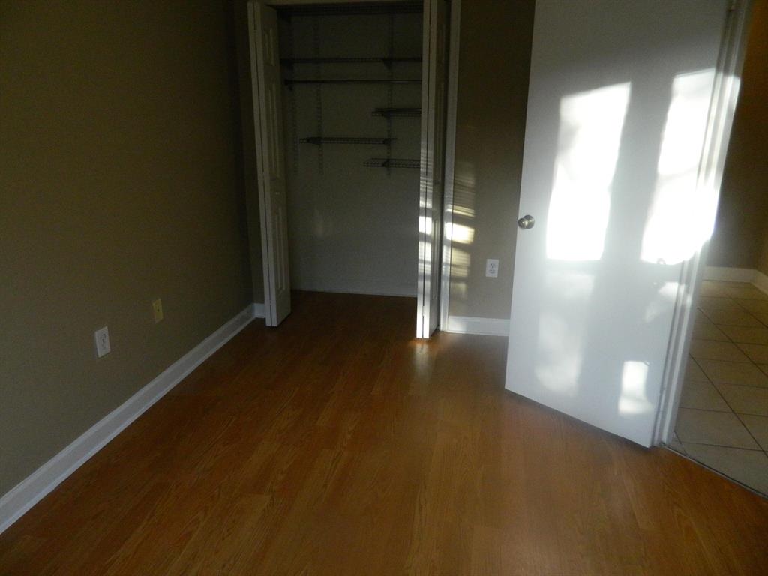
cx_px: 384
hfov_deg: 69.4
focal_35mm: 25
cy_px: 288
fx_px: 555
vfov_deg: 54.9
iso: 400
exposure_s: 1/60
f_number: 3.1
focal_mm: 4.5
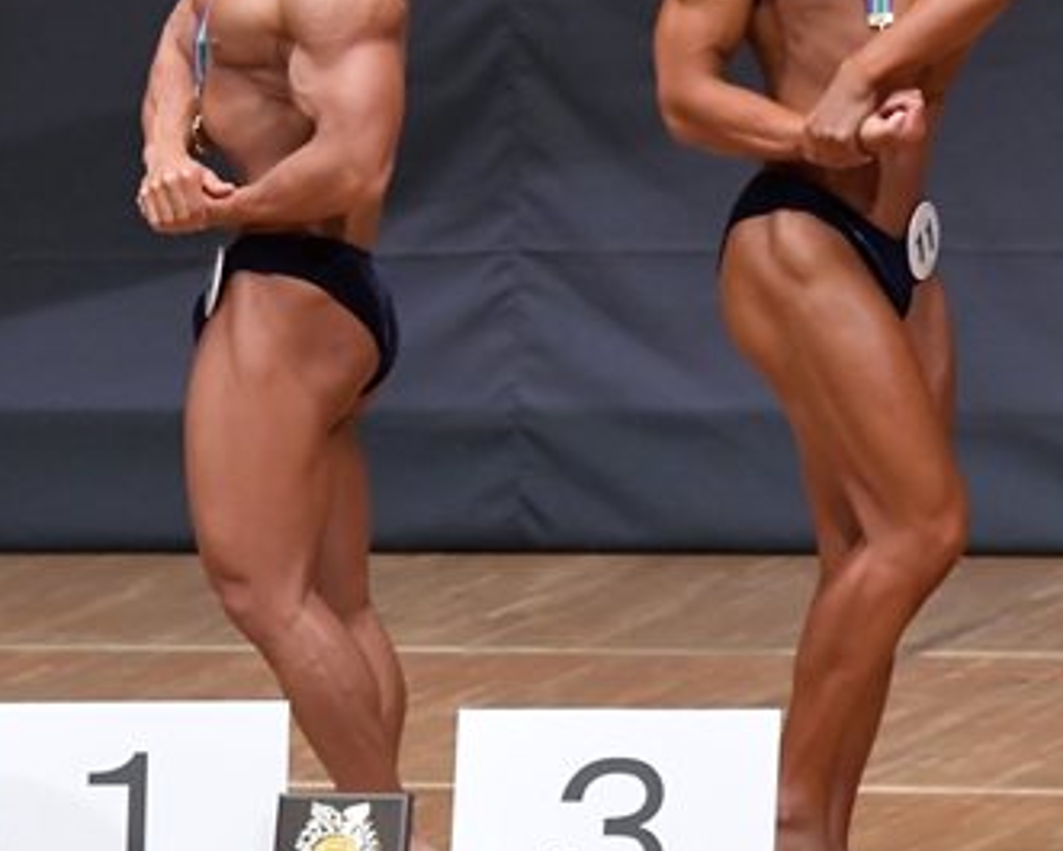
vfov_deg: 2.6
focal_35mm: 593
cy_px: 225
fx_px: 18662
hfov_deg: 3.3
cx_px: 133
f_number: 5.6
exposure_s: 1/400
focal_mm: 180
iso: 6400
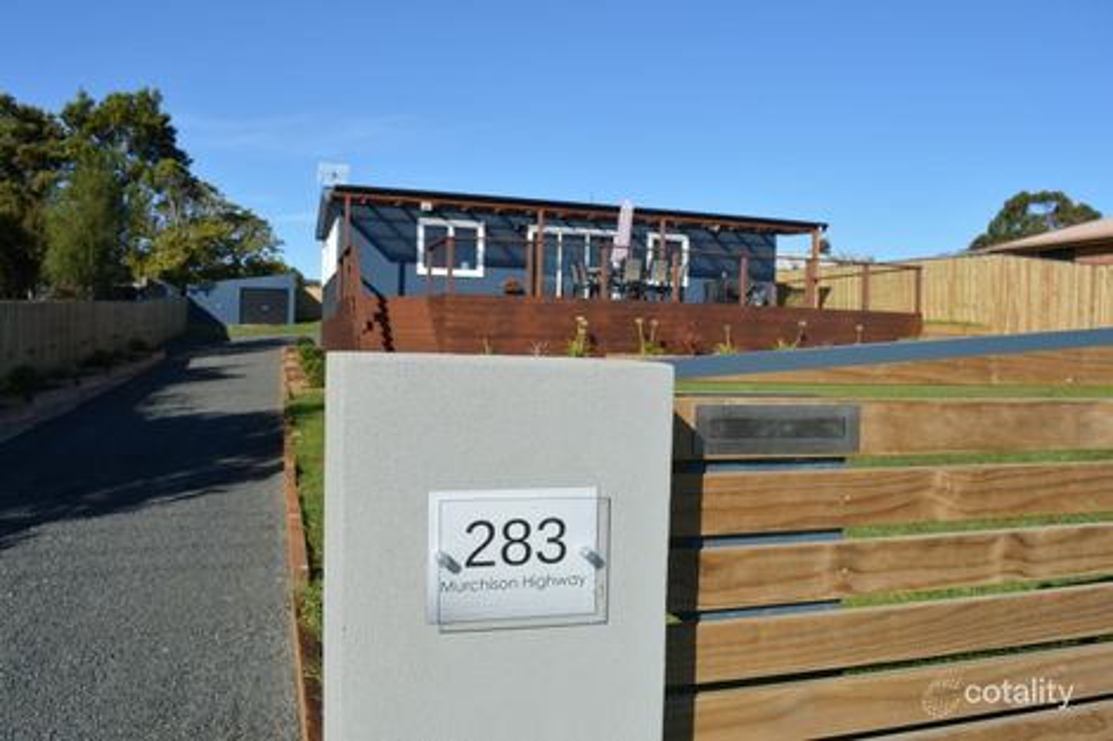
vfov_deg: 47.9
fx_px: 834
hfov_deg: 67.4
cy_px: 370
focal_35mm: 27
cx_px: 556
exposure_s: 1/320
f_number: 8
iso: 100
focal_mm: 18
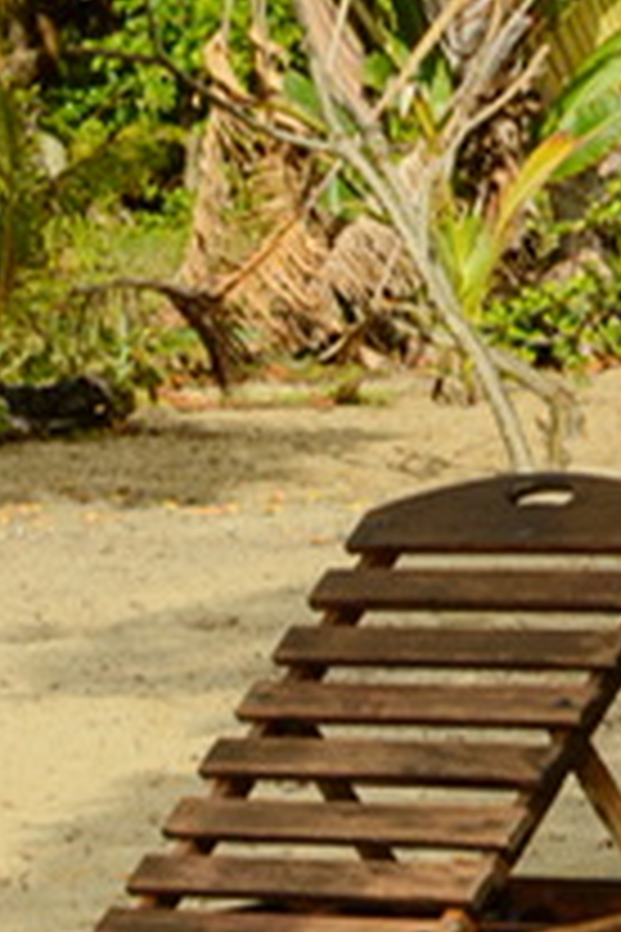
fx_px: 6908
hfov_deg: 5.0
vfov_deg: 7.7
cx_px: 1602
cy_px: 1018
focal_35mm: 267
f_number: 13
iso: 200
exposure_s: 1/200
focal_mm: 24
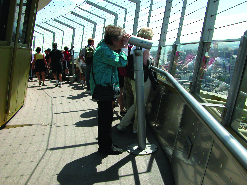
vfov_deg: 40.7
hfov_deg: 52.6
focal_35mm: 35
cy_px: 92
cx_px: 124
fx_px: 250
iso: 100
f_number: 5
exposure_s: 1/358
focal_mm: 8.9
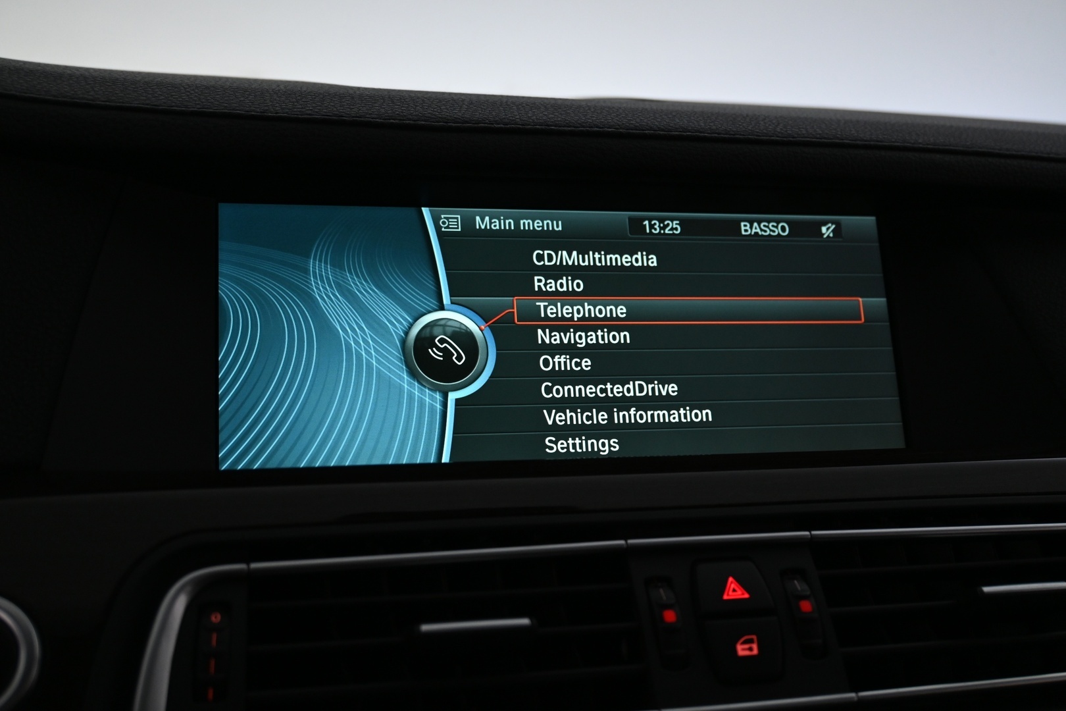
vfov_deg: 35.5
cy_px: 356
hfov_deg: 51.3
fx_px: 1110
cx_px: 533
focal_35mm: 38
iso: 900
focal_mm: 25
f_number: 4.2
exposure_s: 1/40
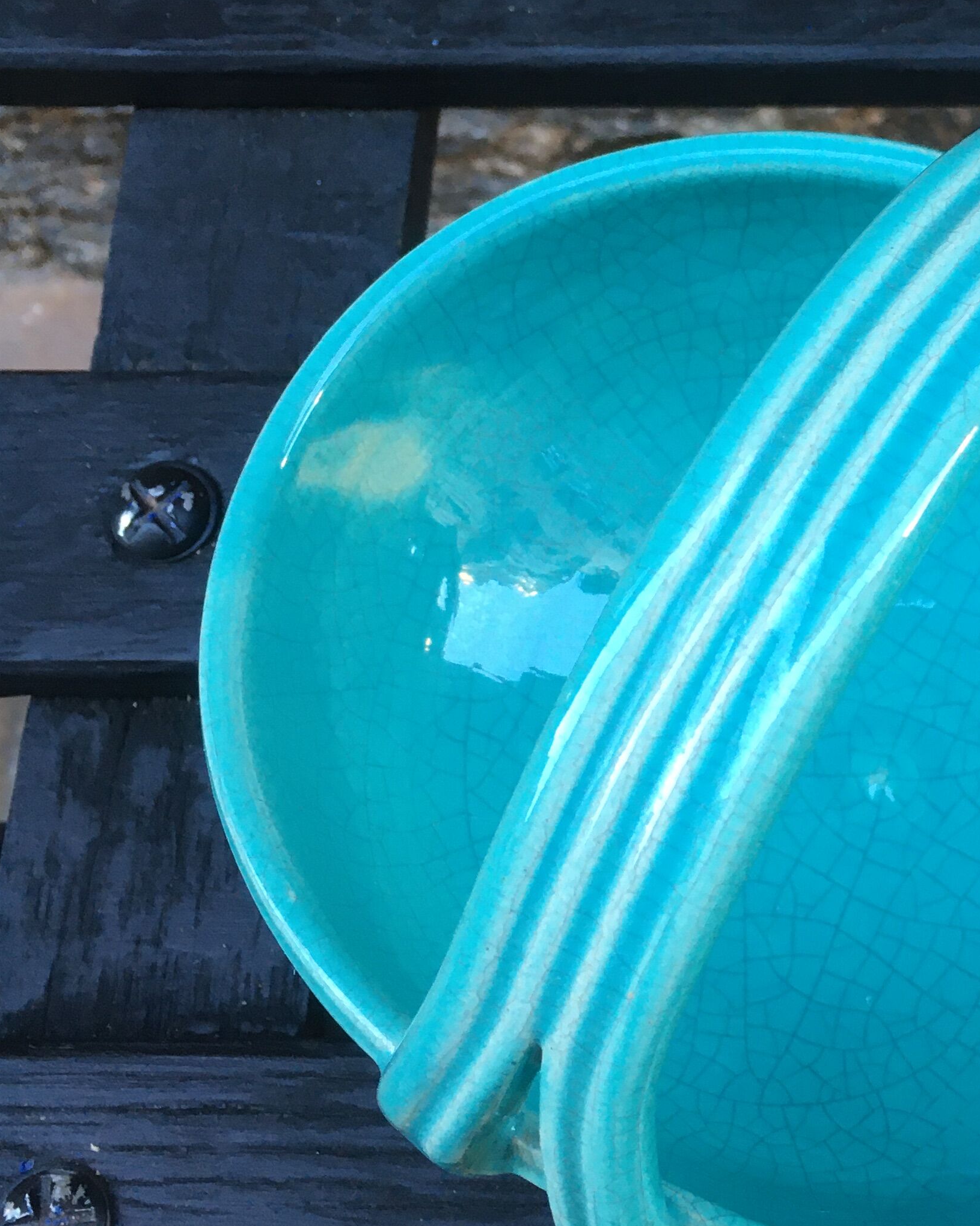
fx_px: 2031
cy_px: 546
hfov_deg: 26.1
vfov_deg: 33.5
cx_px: 906
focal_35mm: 56
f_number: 2.2
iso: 64
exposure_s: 1/33
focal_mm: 4.15
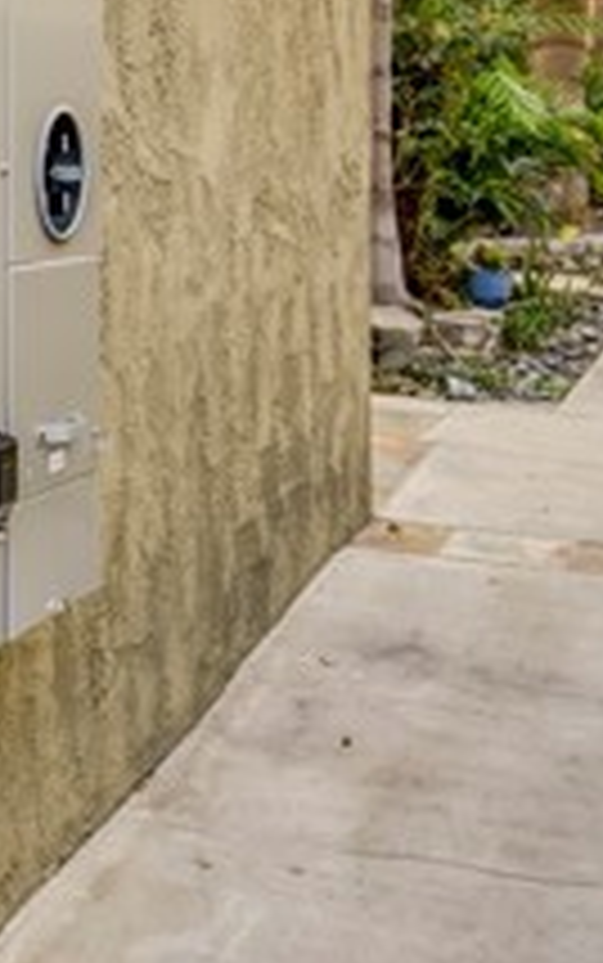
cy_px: 205
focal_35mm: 69
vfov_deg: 29.3
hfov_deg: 17.1
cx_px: -315
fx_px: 1799
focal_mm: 15
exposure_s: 1/30
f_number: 18
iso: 100
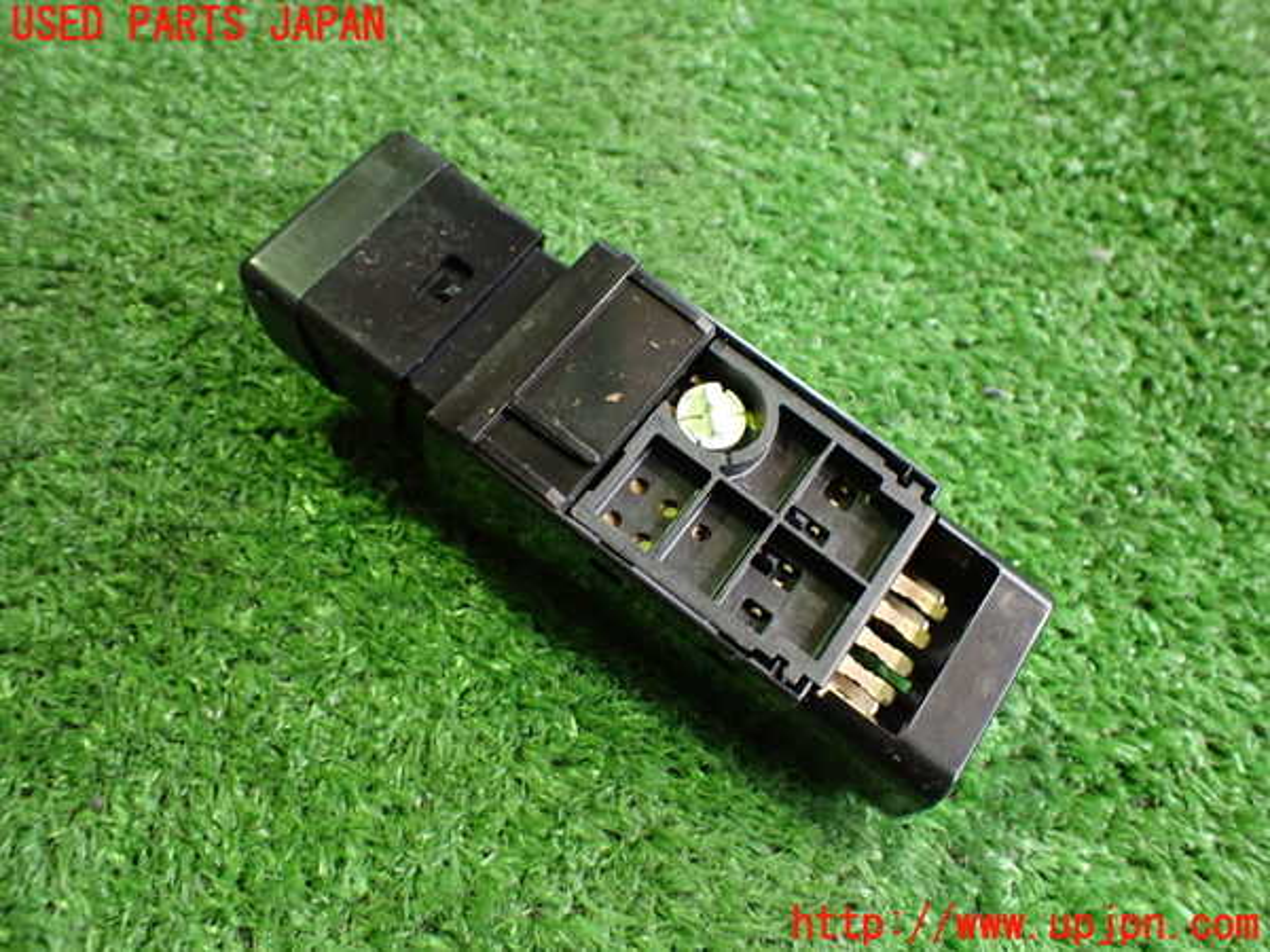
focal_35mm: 30
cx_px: 635
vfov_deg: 46.8
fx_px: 1101
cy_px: 476
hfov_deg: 60.0
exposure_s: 1/50
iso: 800
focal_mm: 5.4
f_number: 2.3
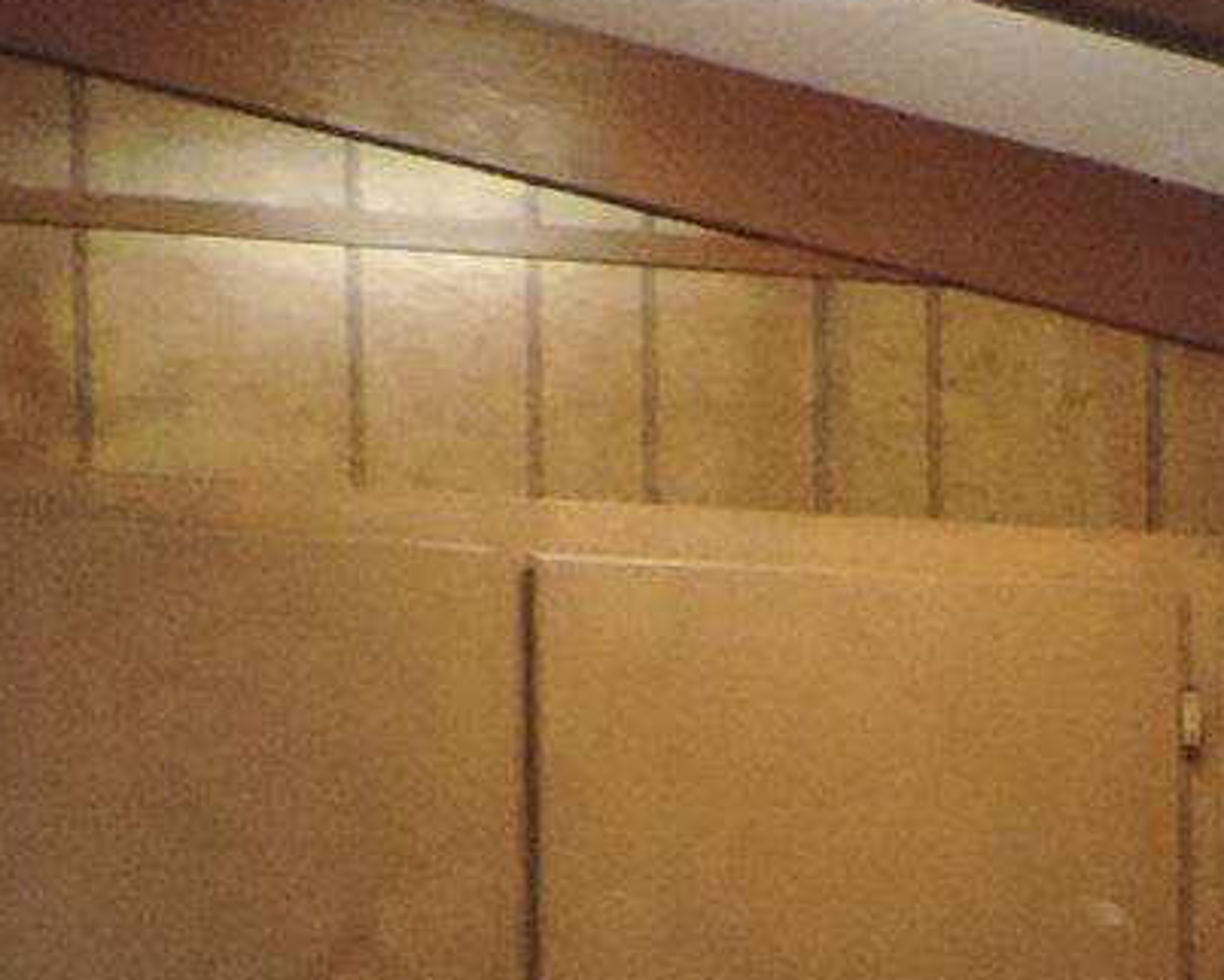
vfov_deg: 8.1
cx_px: 1334
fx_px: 6488
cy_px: 2219
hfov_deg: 10.6
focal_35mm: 179
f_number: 3
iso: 400
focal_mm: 4.3
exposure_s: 1/13
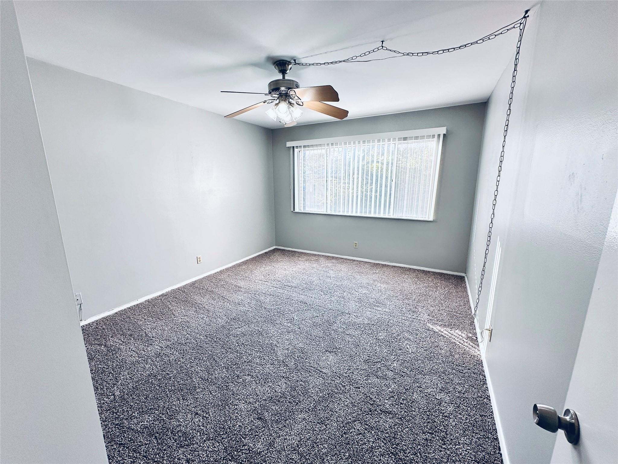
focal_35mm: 14
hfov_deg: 102.1
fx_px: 250
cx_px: 309
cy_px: 232
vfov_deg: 85.7
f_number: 2.2
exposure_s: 1/145
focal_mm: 2.22
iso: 40
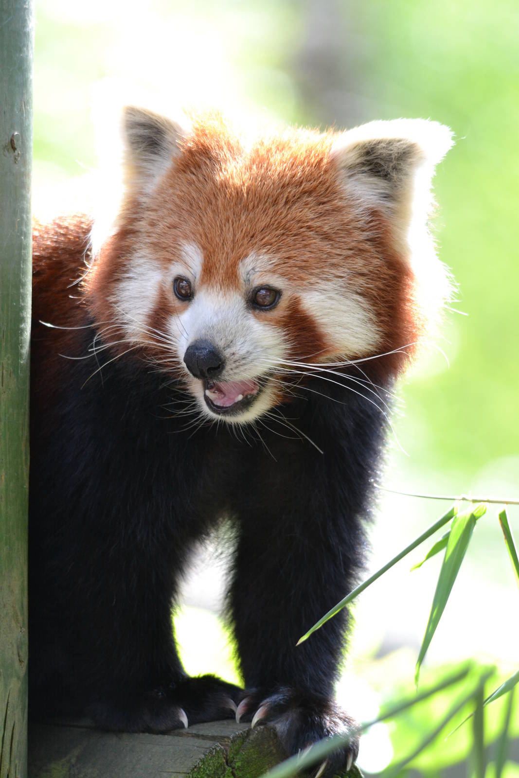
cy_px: 389
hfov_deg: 2.6
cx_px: 260
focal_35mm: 525
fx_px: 11350
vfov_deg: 3.9
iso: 1100
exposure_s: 1/500
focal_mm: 350
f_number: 6
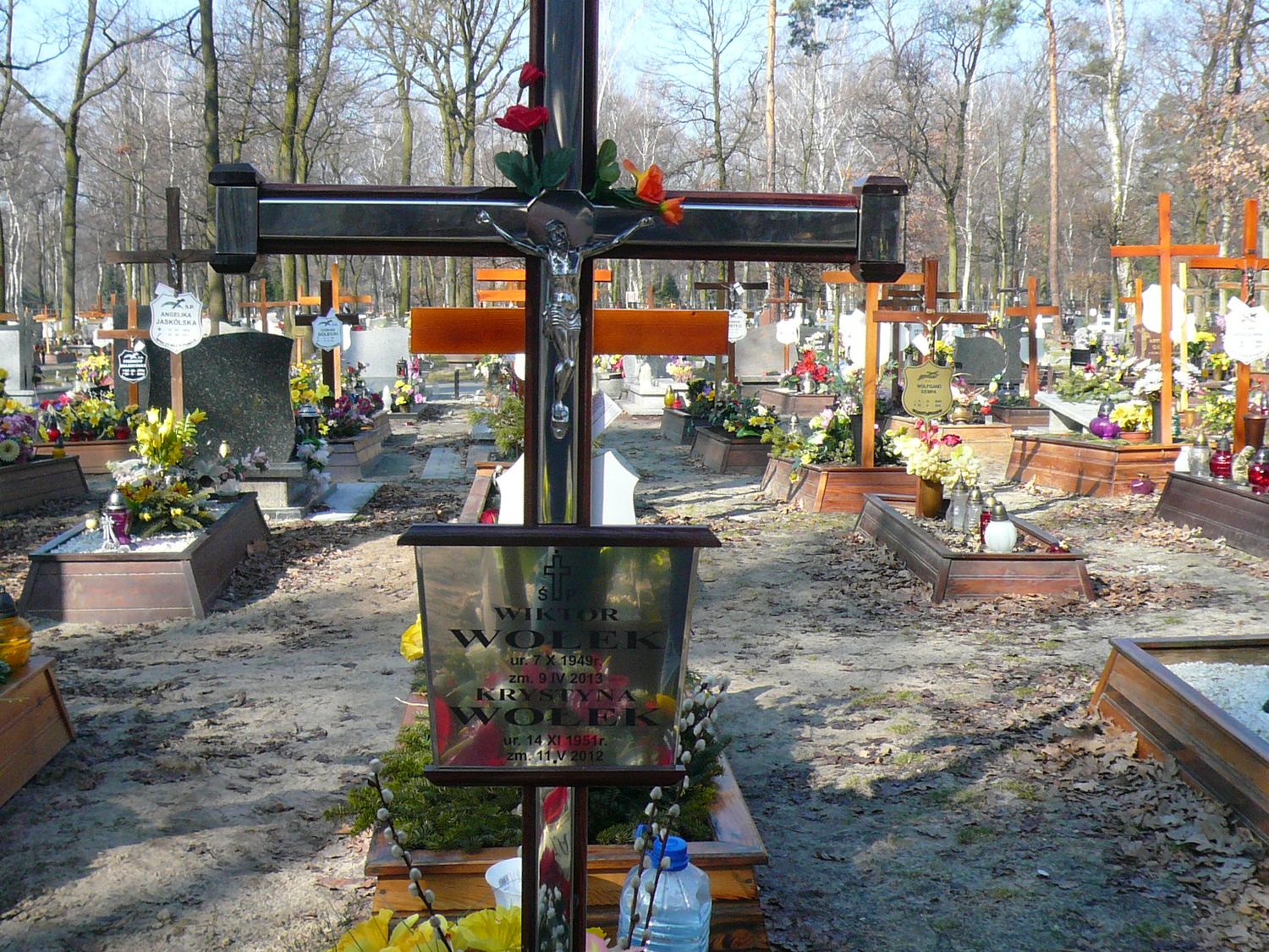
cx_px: 634
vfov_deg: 32.2
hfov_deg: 42.1
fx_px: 1650
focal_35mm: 45
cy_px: 476
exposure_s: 1/500
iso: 100
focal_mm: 4.9
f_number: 2.9
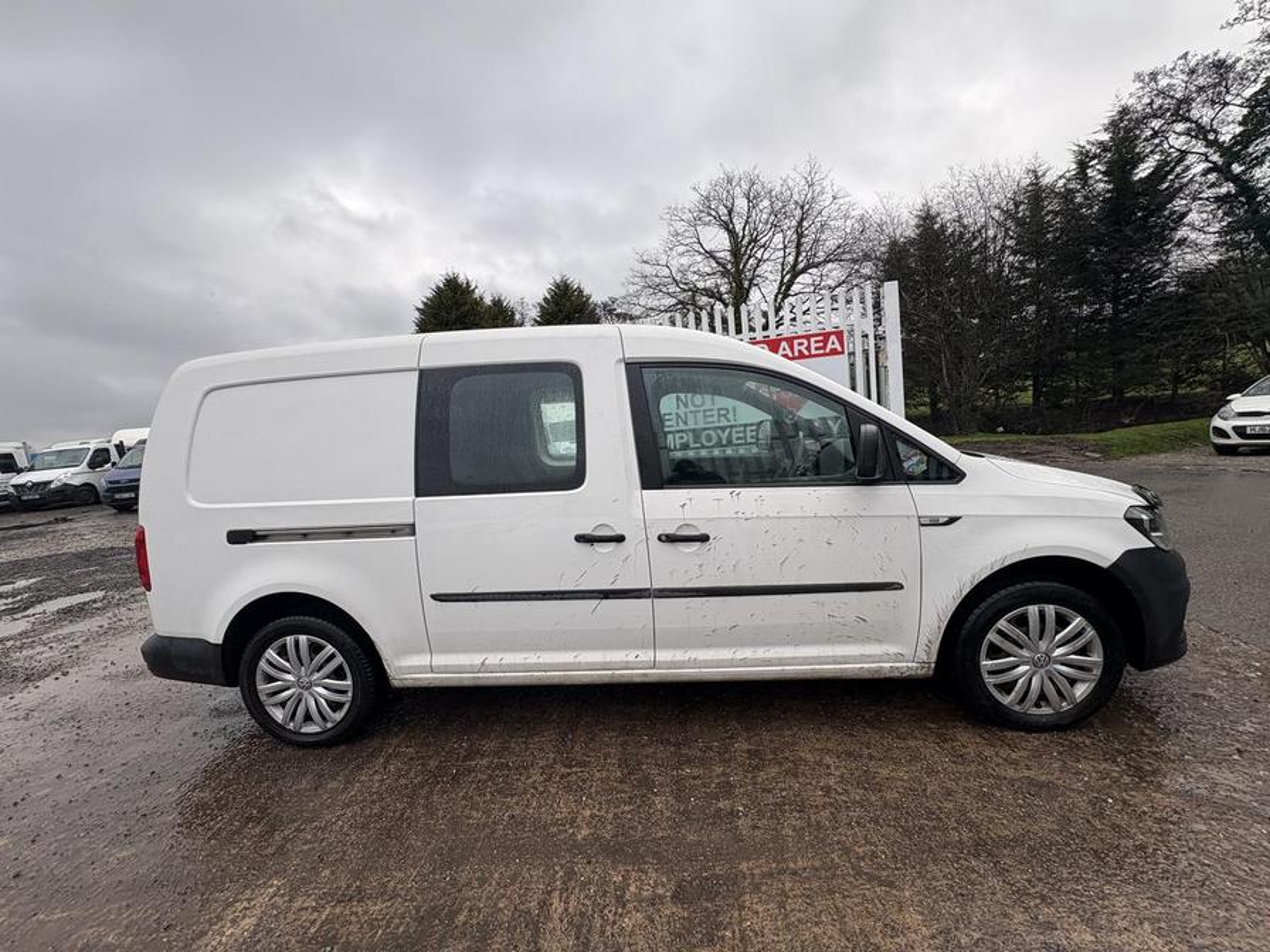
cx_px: 635
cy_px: 476
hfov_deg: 102.1
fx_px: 514
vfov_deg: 85.7
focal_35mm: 14
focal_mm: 2.22
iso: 40
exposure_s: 1/200
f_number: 2.2
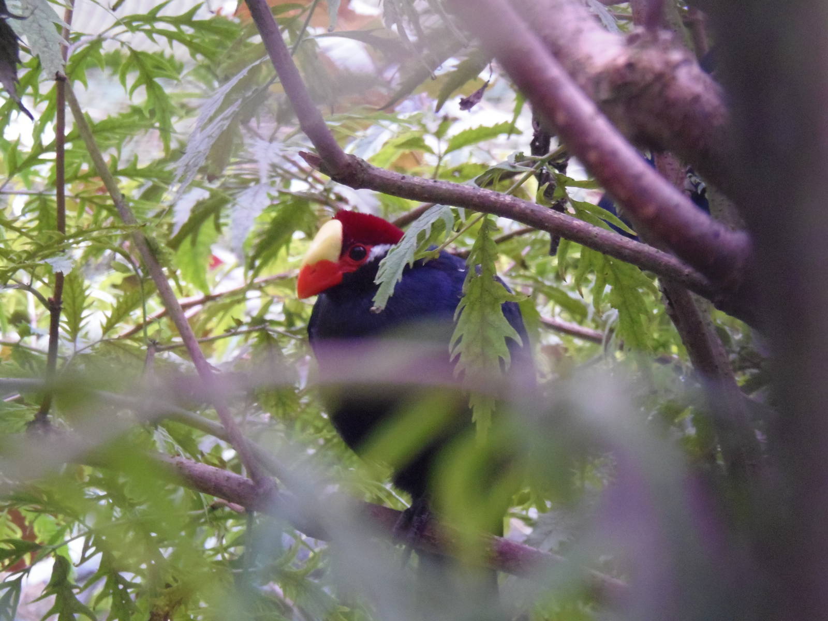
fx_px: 4401
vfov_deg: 8.1
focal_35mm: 184
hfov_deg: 10.7
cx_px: 414
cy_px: 310
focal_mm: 34
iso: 400
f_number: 4.9
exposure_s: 1/13
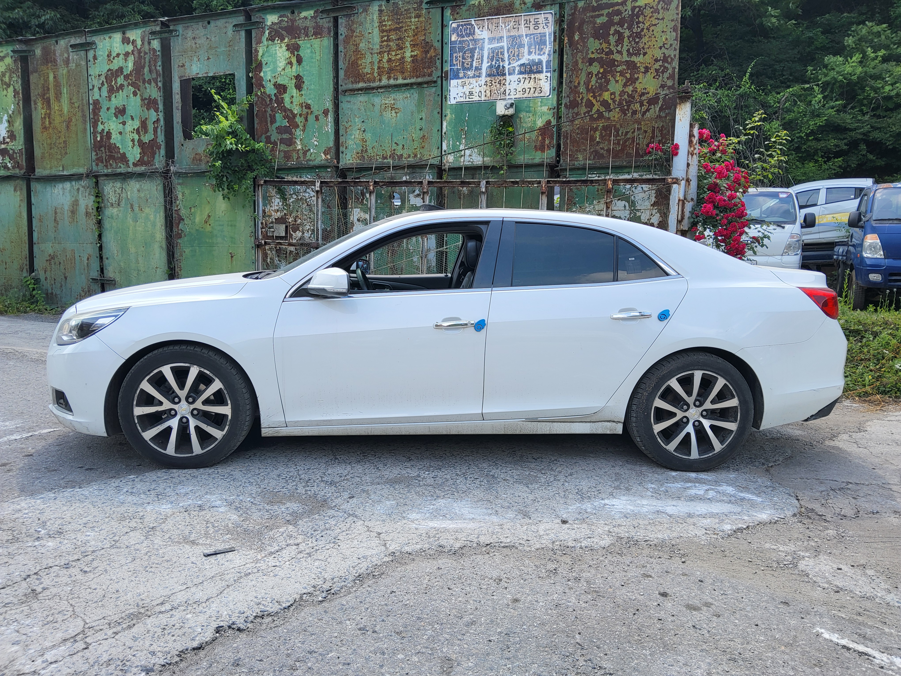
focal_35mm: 26
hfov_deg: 67.3
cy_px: 338
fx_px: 677
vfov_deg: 53.1
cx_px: 450
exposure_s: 1/300
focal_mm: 3.98
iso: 12
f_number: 1.8
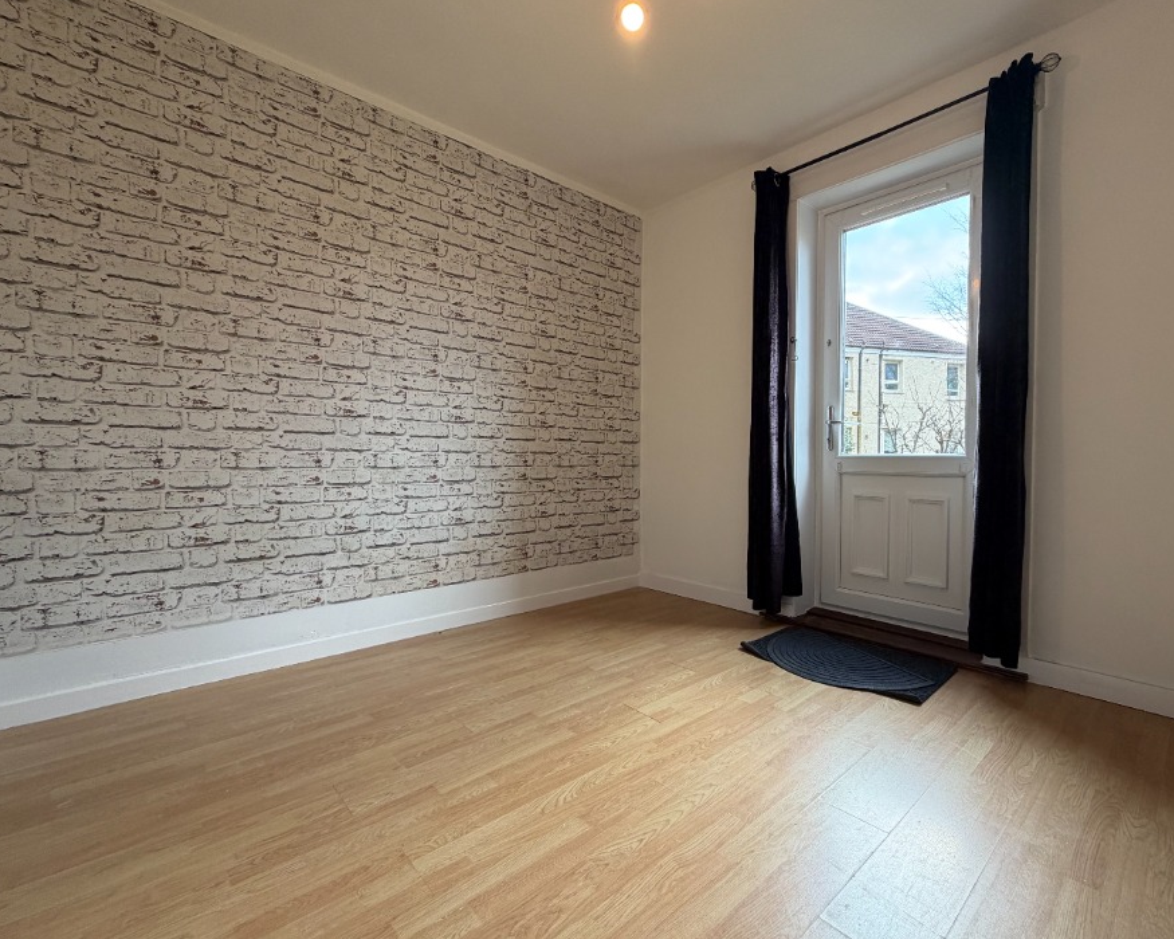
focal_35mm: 16
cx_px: 652
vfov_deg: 80.4
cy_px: 468
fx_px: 556
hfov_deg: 92.7
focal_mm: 2.22
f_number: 2.2
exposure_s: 1/121
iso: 125
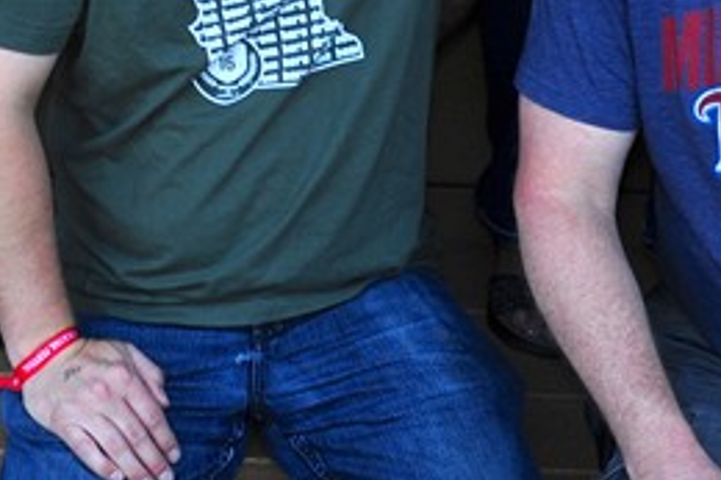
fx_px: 2622
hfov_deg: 15.5
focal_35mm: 131
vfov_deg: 9.8
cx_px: 100
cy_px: -418
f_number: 4
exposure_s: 1/250
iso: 250
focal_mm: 34
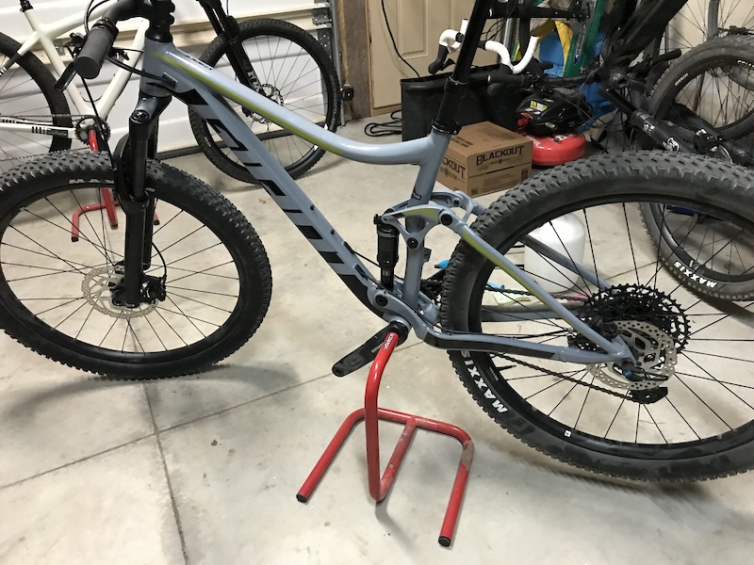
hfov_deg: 63.4
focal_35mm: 28
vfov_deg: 49.7
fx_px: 610
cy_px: 282
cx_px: 377
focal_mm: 3.99
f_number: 1.8
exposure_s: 1/6
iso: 100
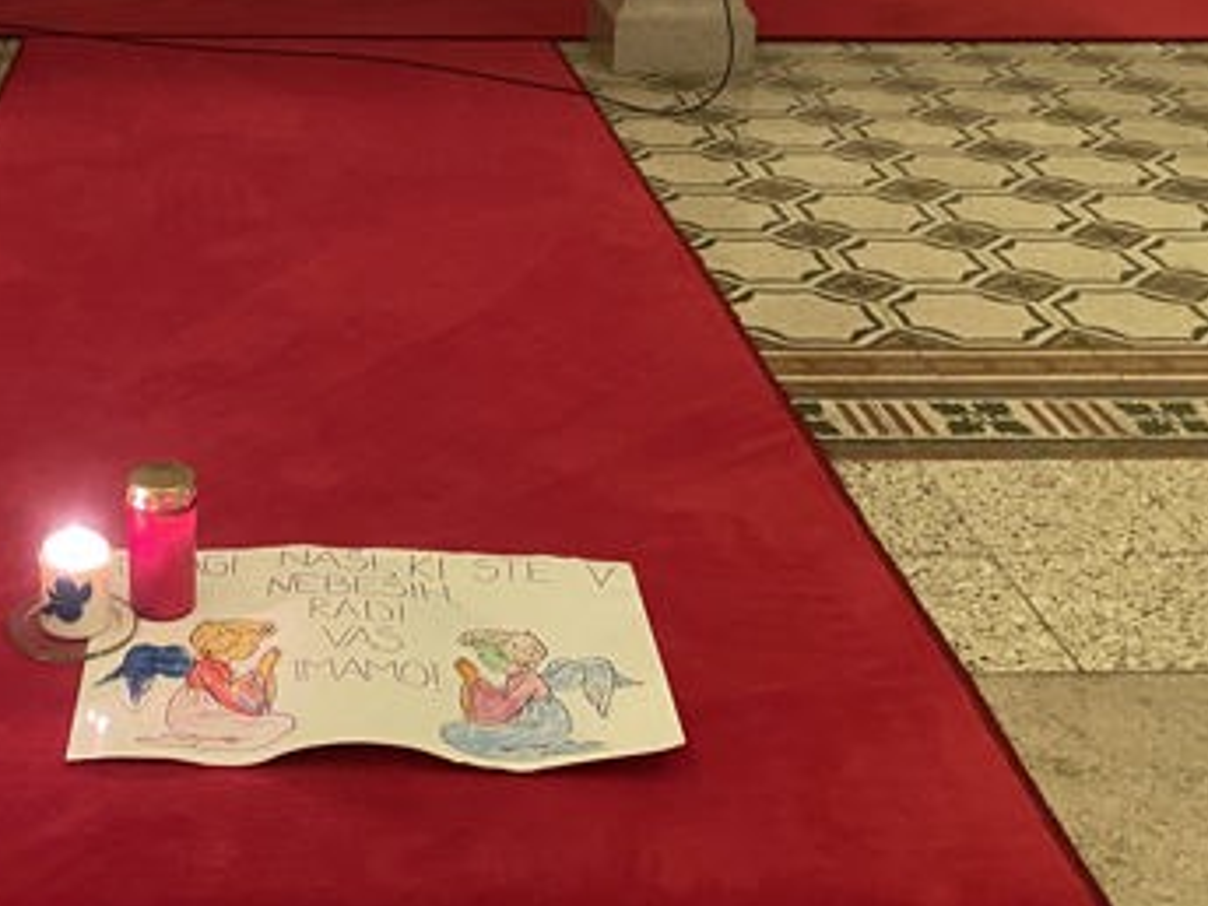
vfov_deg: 24.0
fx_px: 2024
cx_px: 281
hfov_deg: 32.5
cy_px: -21
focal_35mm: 58
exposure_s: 1/25
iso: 500
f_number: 1.8
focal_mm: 4.25
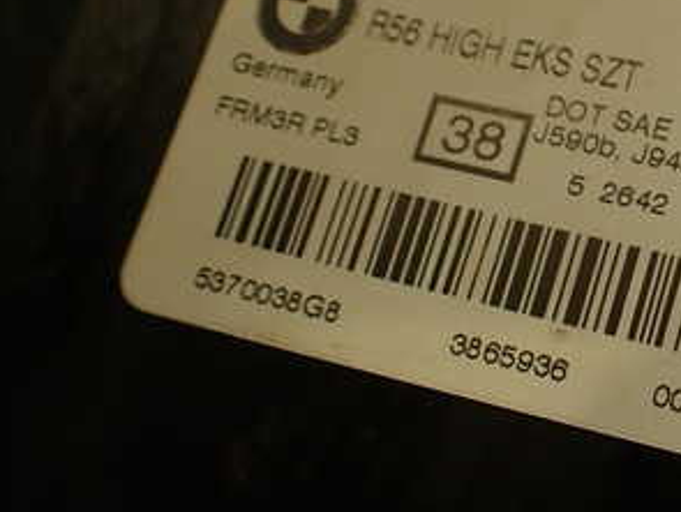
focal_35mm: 65
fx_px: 1280
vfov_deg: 22.6
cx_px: 686
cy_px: 224
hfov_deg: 28.0
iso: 100
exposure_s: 1/60
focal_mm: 5.79
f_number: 2.4
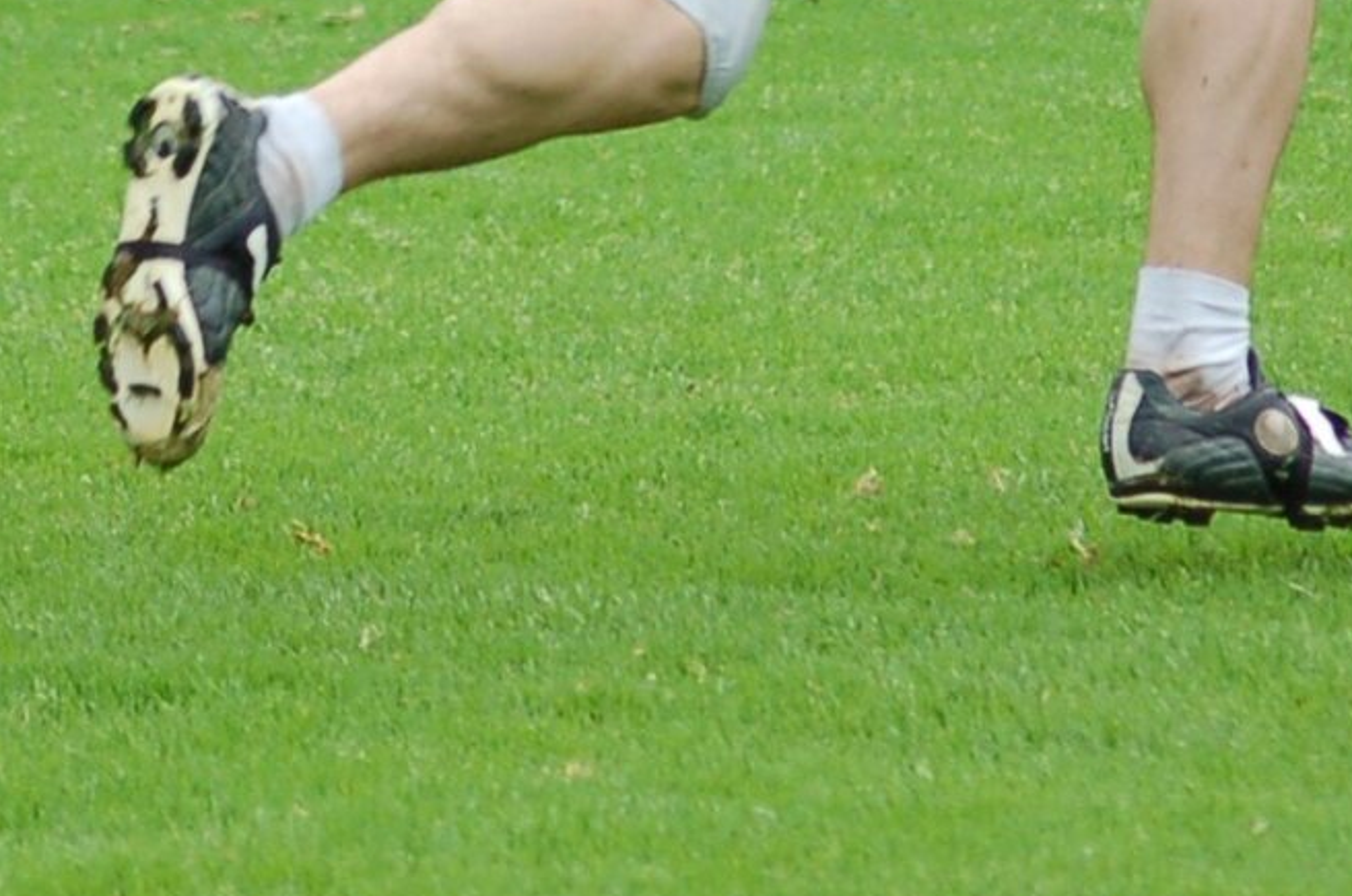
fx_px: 22645
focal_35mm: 604
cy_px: -604
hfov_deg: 3.4
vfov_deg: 2.3
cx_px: 317
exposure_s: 1/800
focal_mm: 120
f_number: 4.2
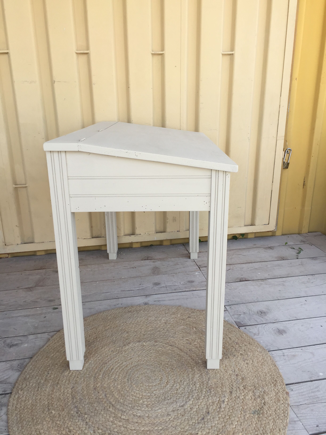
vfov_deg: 61.7
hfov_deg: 48.2
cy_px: 218
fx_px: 364
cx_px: 163
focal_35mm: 29
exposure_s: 1/302
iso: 32
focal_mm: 4.15
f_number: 2.2
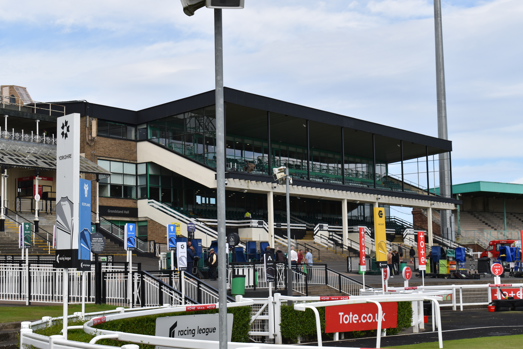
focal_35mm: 63
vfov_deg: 21.6
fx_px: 915
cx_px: 262
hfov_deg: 31.9
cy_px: 174
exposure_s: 1/320
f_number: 9
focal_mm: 42
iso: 200
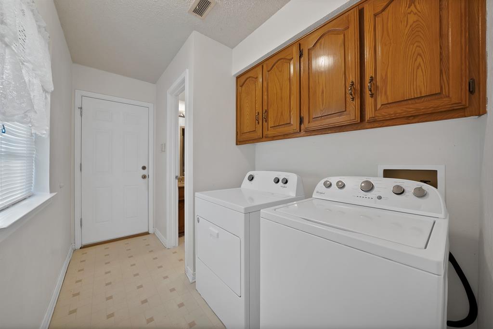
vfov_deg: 90.1
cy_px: 164
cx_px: 246
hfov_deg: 112.6
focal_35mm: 12
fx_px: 164
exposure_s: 1/6
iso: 640
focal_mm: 12
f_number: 9
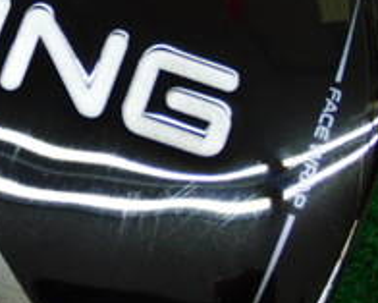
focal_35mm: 118
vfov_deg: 13.1
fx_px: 1321
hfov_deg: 16.1
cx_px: 64
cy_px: 127
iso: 250
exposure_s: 1/80
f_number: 3.6
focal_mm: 6.42
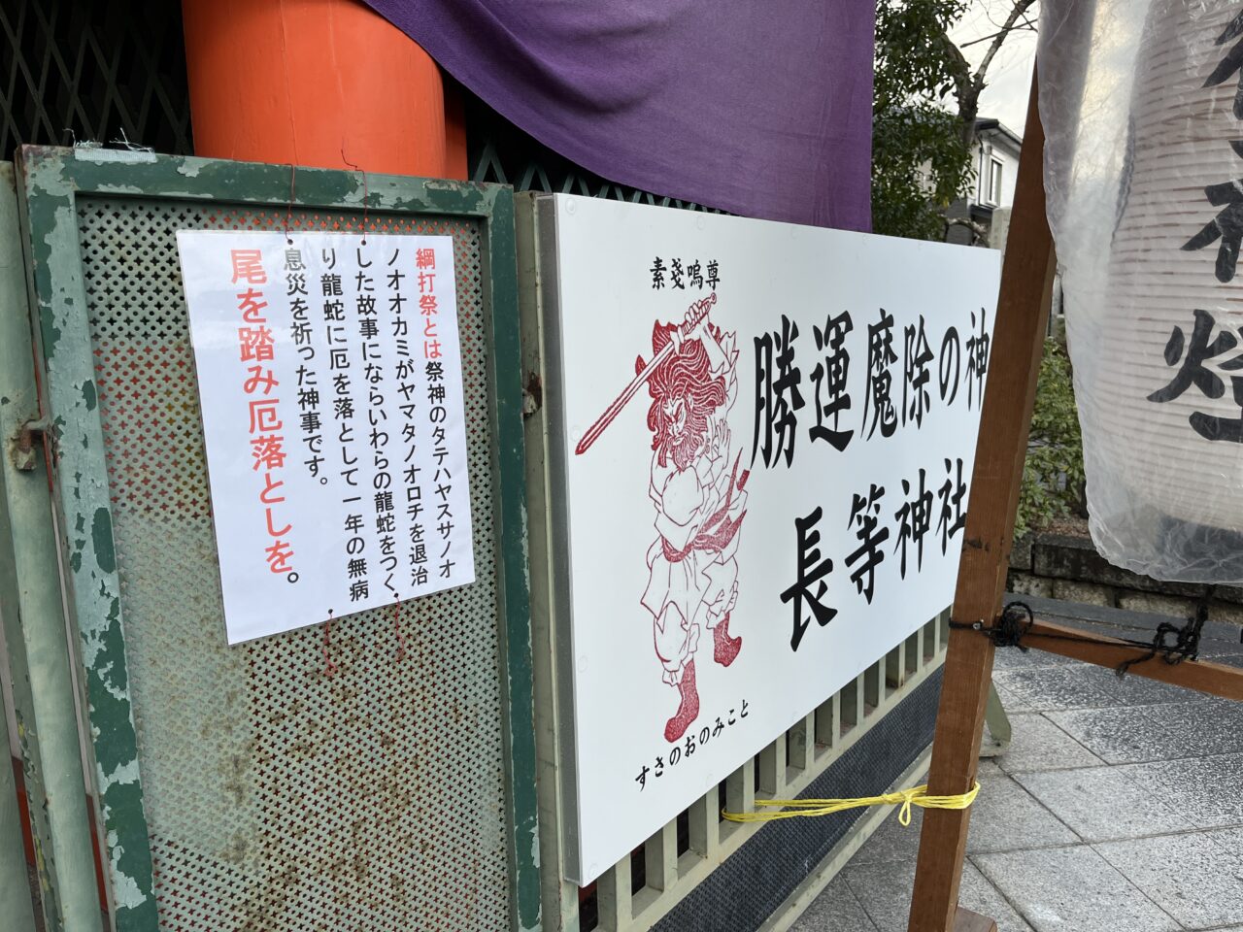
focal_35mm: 26
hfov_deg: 67.3
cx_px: 622
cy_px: 466
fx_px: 934
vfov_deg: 53.1
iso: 50
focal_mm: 5.1
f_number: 1.6
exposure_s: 1/520
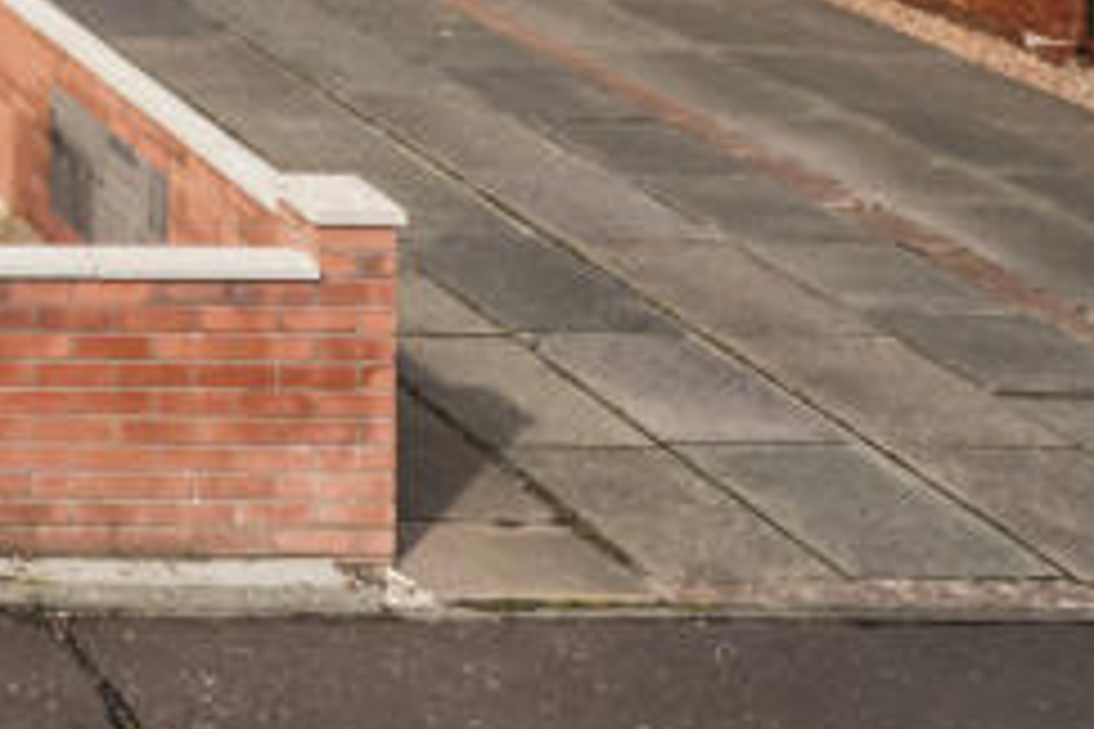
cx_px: -1013
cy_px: -767
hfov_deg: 18.7
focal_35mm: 76
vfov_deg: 14.6
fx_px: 2309
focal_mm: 12
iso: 320
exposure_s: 1/800
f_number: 8
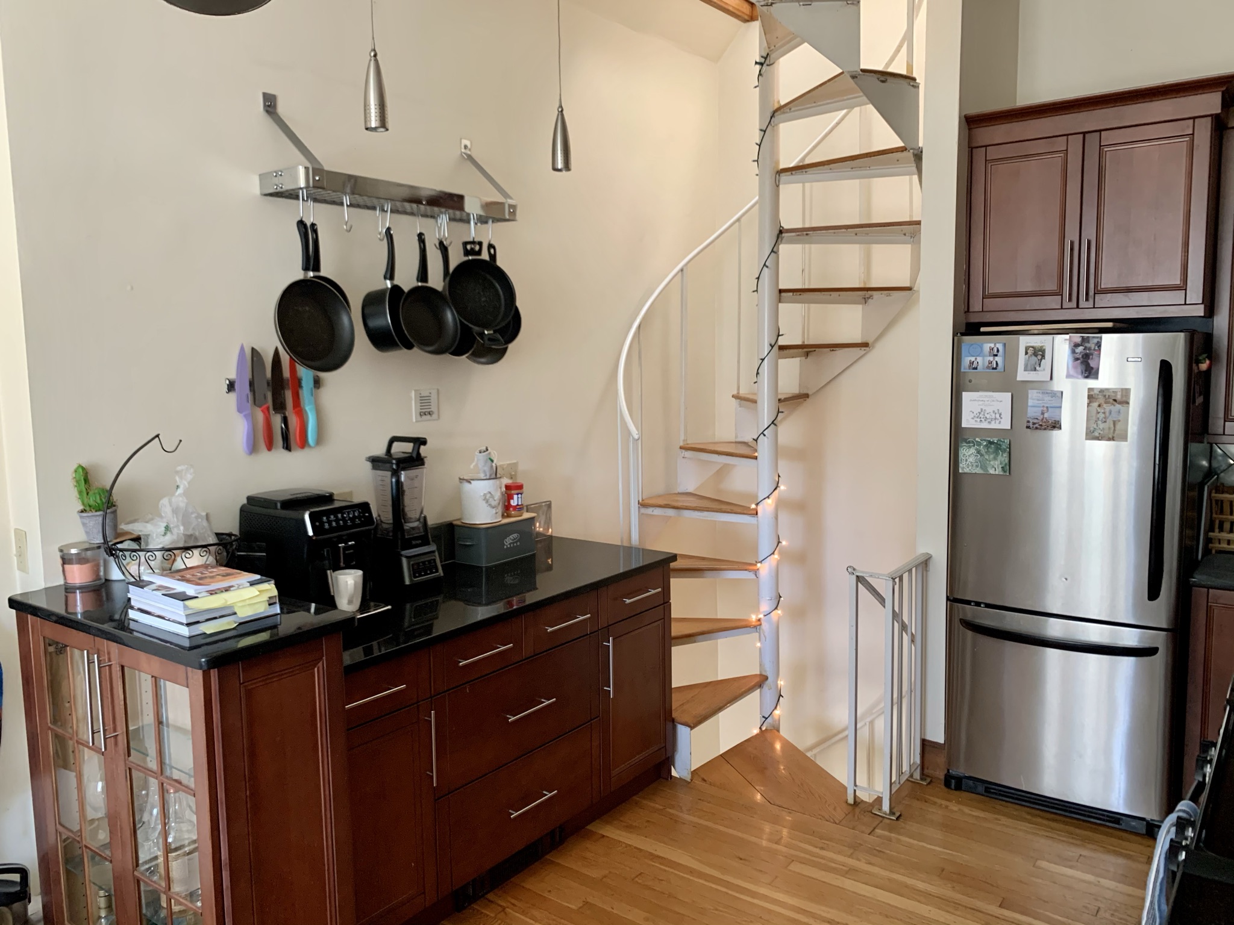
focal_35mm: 26
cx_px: 617
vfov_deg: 53.1
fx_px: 927
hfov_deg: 67.3
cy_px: 462
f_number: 1.8
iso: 200
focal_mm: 4.25
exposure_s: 1/60
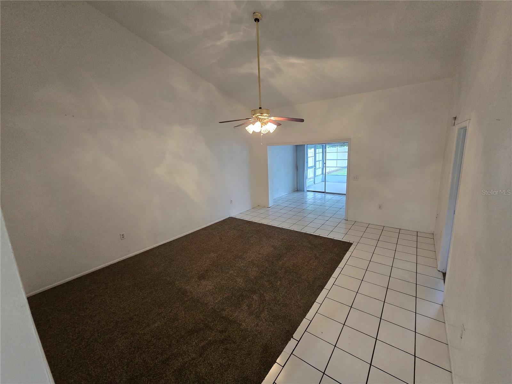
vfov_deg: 89.9
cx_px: 256
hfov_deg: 106.2
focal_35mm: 13
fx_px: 192
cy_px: 192
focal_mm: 2.2
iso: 500
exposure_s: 1/60
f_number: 2.2
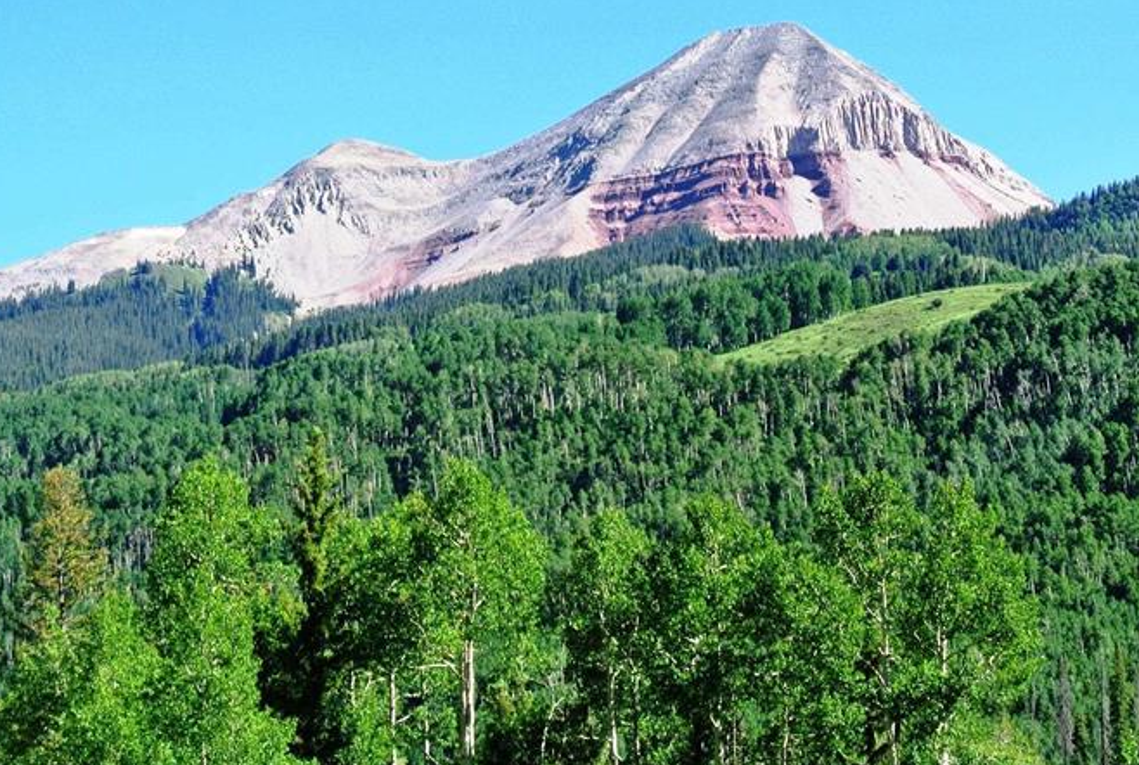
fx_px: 3996
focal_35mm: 126
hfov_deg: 16.2
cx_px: 699
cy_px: 228
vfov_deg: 10.9
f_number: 5.6
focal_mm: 30
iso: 100
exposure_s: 1/200
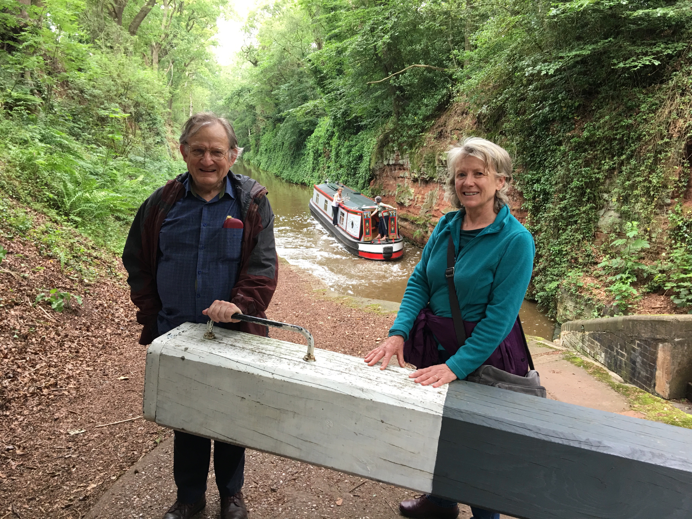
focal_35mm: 29
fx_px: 580
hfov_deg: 61.7
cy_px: 260
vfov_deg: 48.2
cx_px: 346
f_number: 2.2
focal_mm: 4.15
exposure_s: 1/33
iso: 40
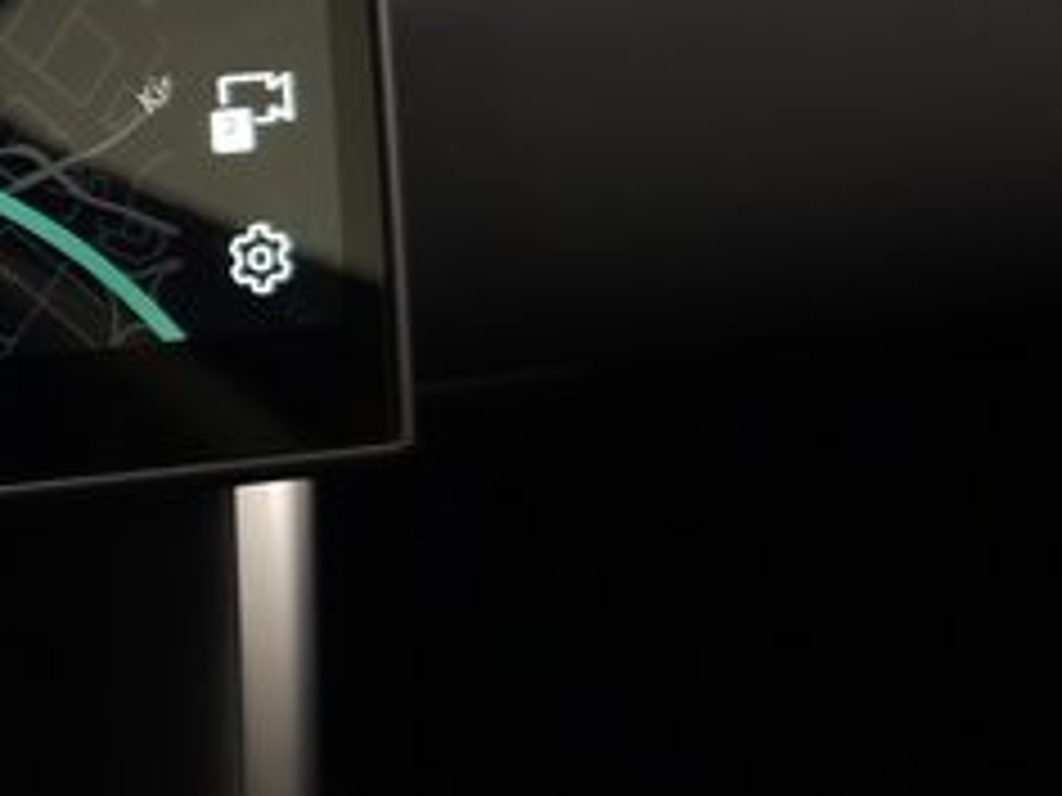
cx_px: -1098
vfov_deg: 14.8
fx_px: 3068
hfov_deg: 15.5
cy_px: 252
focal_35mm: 100
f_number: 1.7
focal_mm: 6.3
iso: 160
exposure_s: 1/60
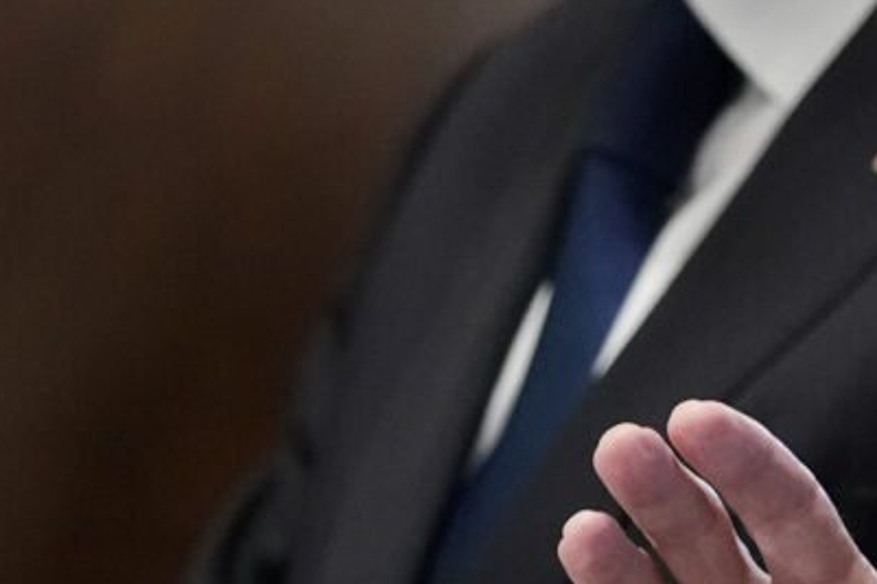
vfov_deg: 1.9
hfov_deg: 2.8
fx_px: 17897
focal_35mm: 735
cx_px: 1649
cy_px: 75
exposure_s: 1/200
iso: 3200
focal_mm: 115
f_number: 3.5
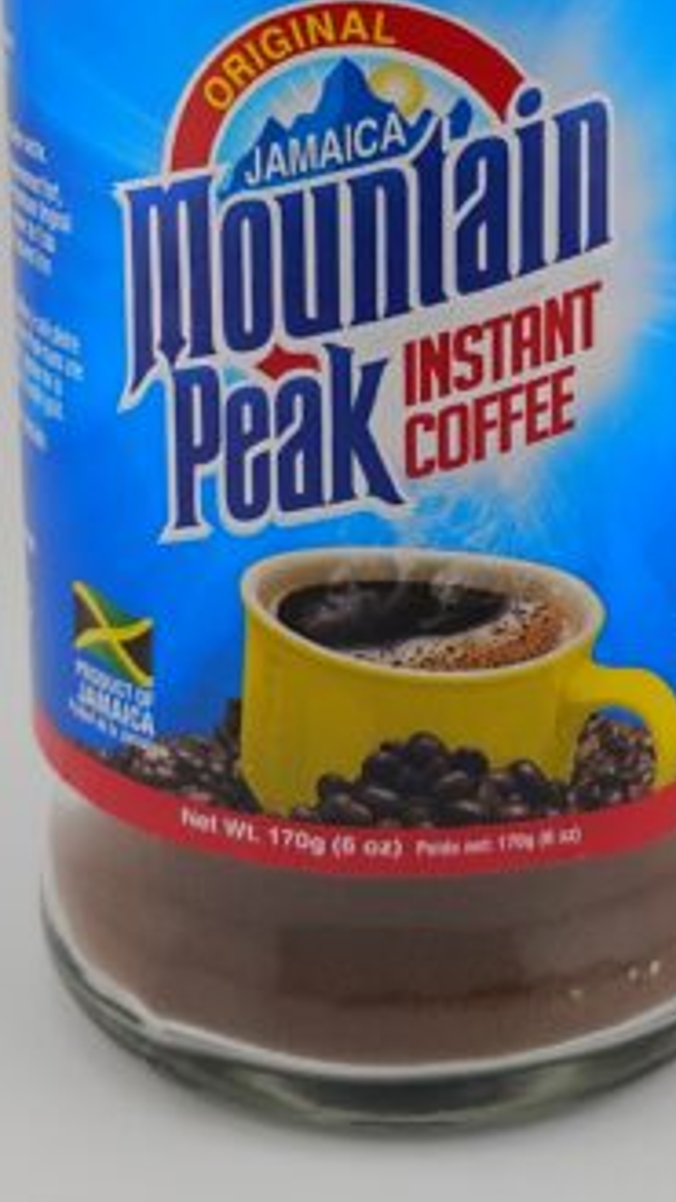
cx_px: 453
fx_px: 2359
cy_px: 108
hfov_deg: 16.3
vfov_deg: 27.5
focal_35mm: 74
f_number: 1.8
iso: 100
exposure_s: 1/314
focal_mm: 4.26
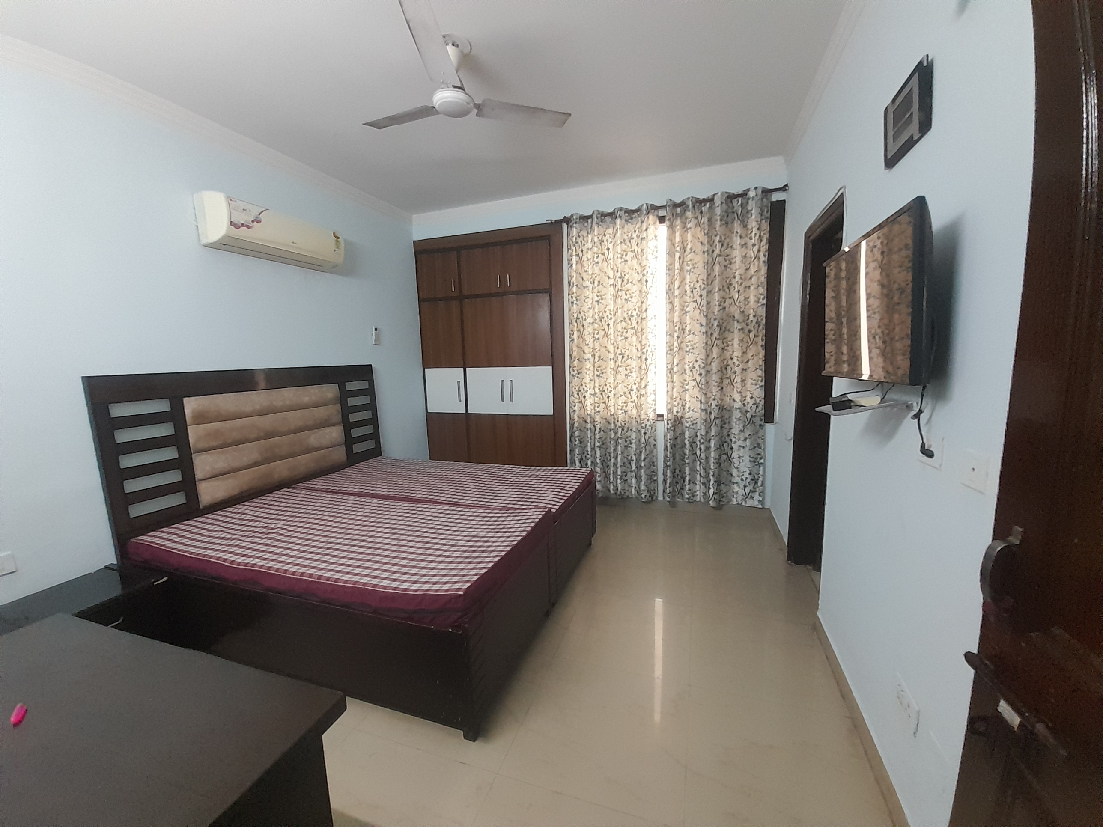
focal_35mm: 13
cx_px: 552
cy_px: 414
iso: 200
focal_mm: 1.13
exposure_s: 1/33
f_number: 2.2
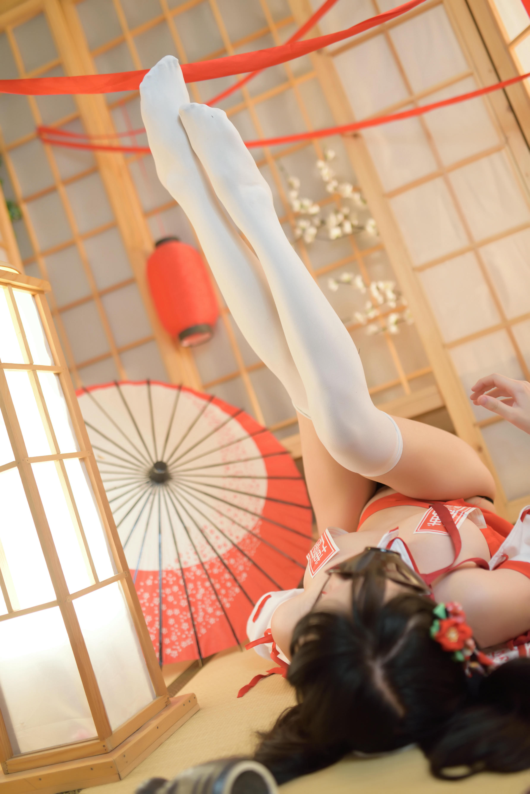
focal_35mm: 35
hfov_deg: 37.9
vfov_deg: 54.4
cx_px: 265
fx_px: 772
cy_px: 397
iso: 200
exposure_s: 1/125
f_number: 2
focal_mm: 35
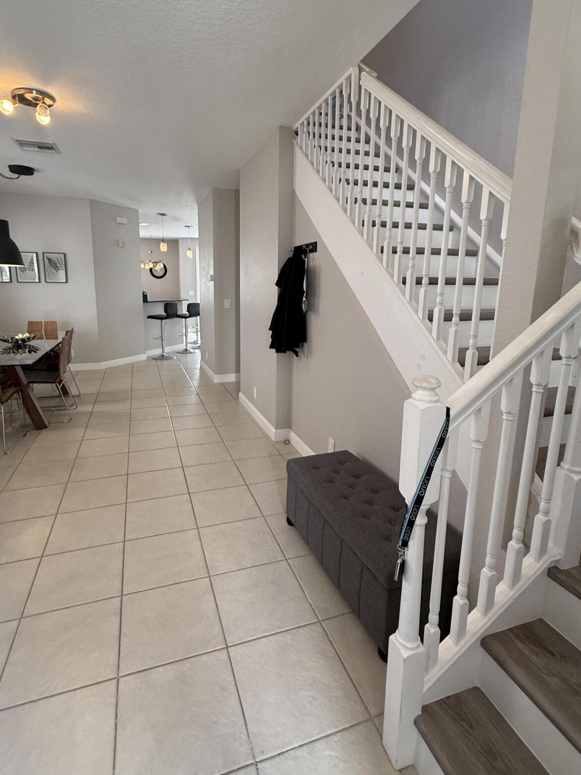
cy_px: 358
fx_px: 403
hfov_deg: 71.5
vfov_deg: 87.6
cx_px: 273
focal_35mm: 18
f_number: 2.2
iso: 320
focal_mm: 2.22
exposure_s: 1/120
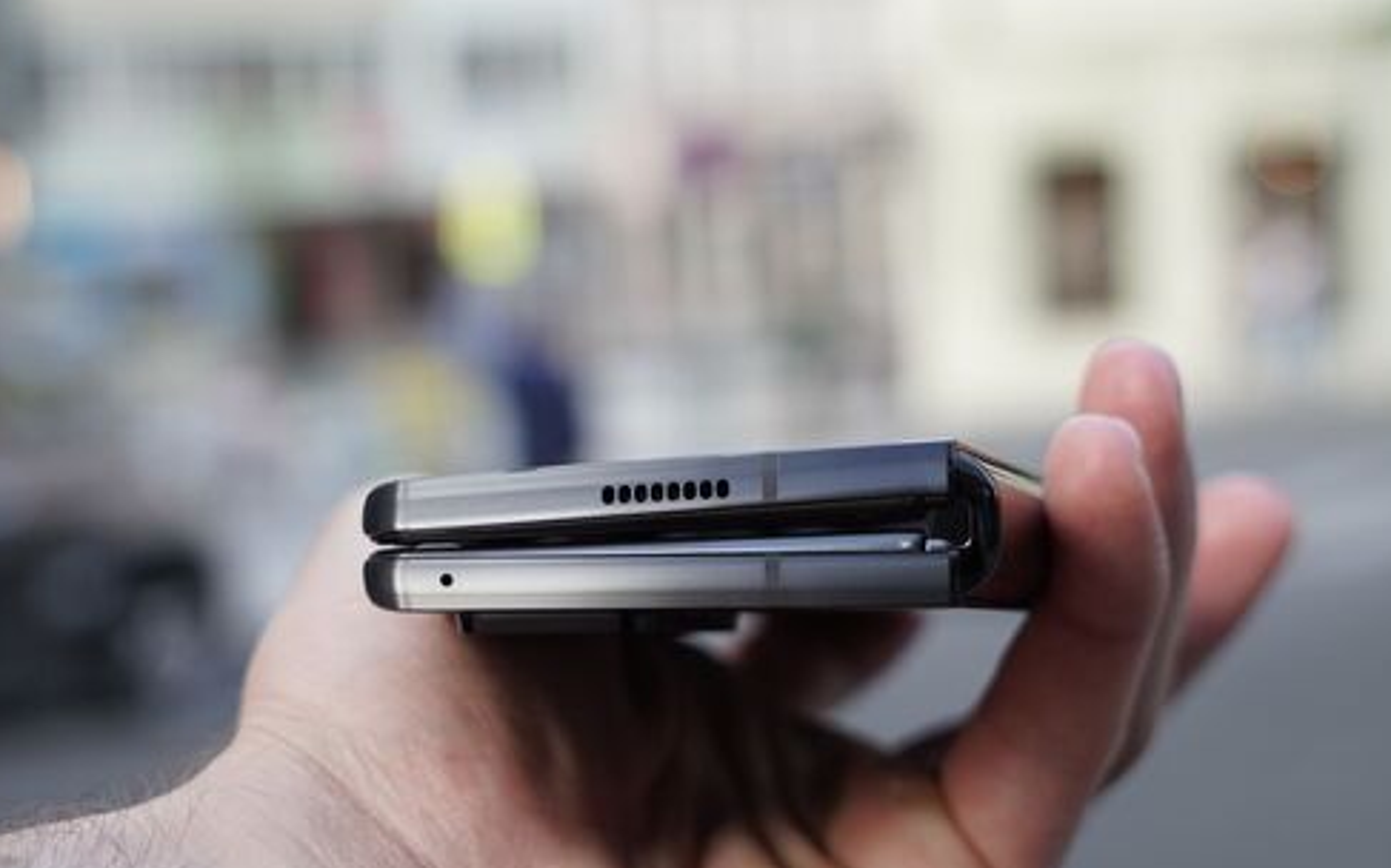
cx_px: 660
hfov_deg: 44.4
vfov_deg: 28.4
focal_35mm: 45
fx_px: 1705
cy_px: 558
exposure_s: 1/50
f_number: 4
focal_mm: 35
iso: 125
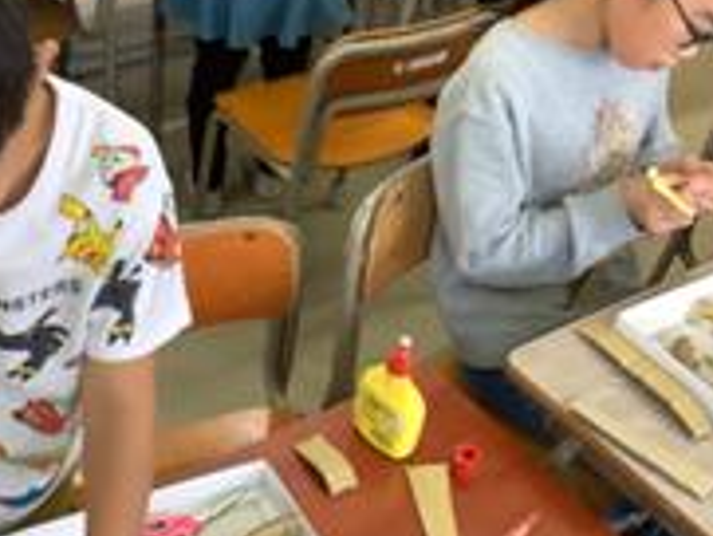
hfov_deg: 32.0
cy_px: 333
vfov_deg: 24.4
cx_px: 276
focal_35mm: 60
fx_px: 1237
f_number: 2.4
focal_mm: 3.3
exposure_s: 1/50
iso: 100
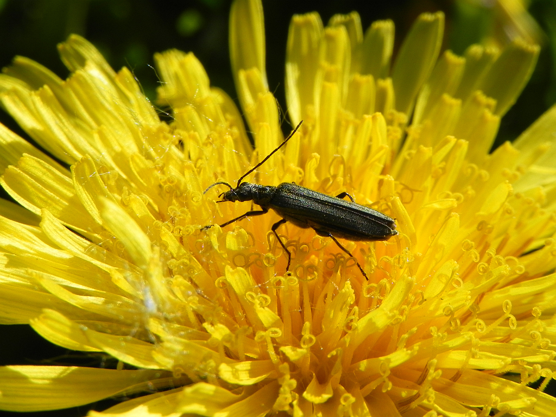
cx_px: 278
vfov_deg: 14.1
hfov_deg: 18.7
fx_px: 1687
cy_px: 208
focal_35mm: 105
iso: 160
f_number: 8
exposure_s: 1/480
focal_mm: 18.8
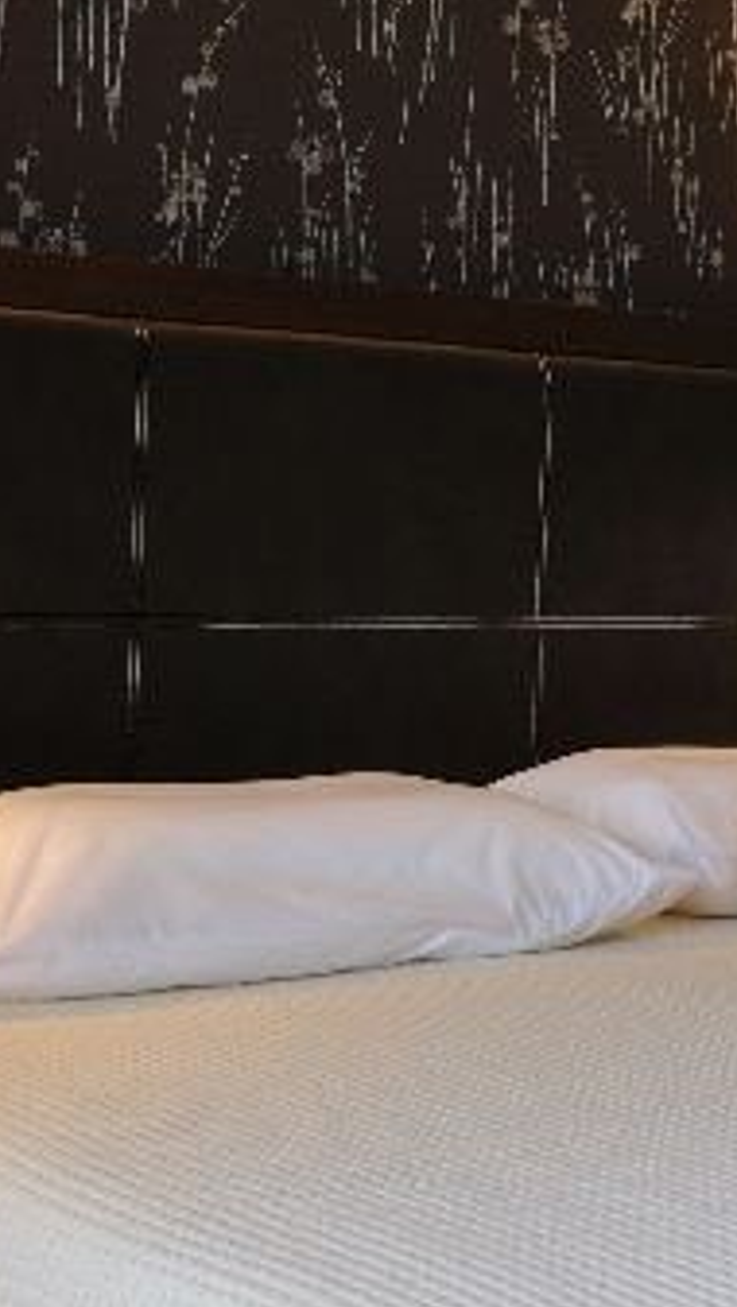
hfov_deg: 18.0
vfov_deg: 31.4
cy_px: 677
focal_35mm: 67
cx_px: 508
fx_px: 2324
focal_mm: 18
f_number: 9
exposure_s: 1/10
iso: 400
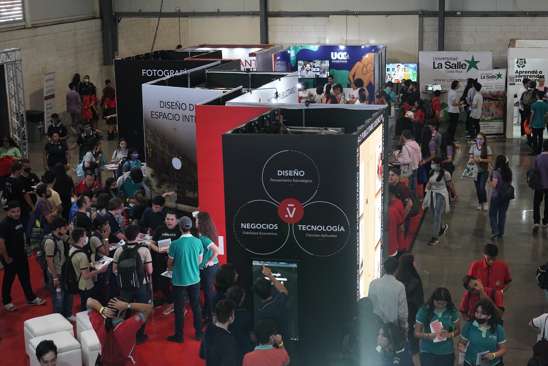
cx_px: 274
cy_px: 183
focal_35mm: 57
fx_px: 868
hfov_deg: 35.1
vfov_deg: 23.8
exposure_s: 1/160
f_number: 5
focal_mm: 57
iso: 5000
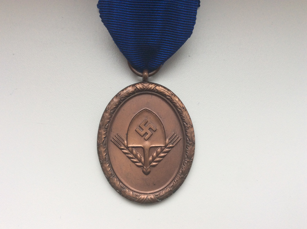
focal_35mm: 32
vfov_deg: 44.1
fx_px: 283
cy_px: 114
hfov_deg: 56.9
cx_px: 154
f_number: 2.4
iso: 40
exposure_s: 1/50
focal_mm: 3.3
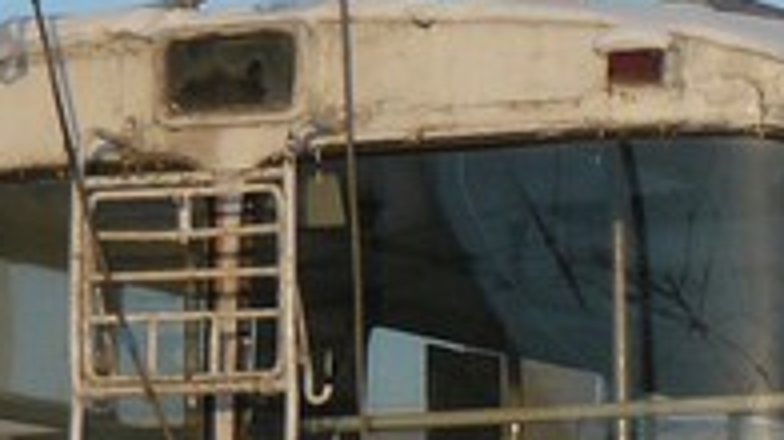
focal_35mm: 308
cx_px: 996
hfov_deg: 6.9
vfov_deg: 3.9
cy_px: 696
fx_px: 6399
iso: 100
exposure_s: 1/250
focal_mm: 8.9
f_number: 5.6
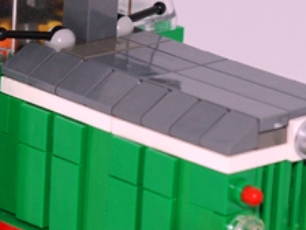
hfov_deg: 4.5
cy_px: 105
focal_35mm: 438
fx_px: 3869
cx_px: 63
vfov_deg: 3.4
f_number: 8
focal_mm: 85
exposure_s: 1/90
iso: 320
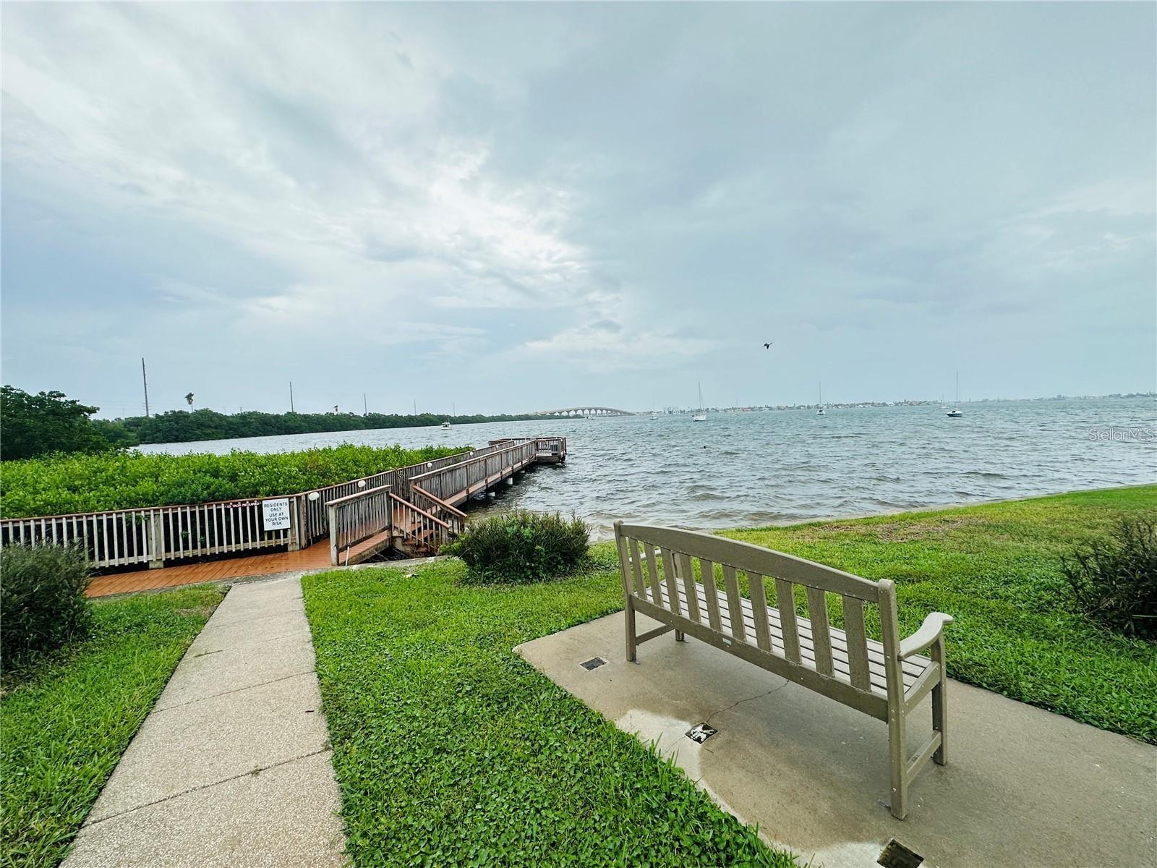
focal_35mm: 14
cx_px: 578
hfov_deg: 102.1
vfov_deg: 85.7
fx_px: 468
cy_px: 434
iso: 50
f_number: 2.2
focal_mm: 2.22
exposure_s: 1/1531
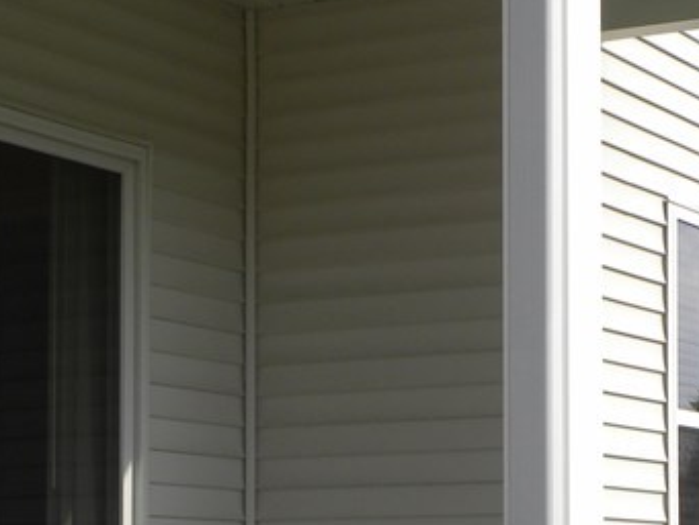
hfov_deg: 17.7
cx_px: 482
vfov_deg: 13.2
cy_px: 511
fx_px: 2242
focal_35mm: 111
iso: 64
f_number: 5.6
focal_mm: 6.6
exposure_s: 1/368
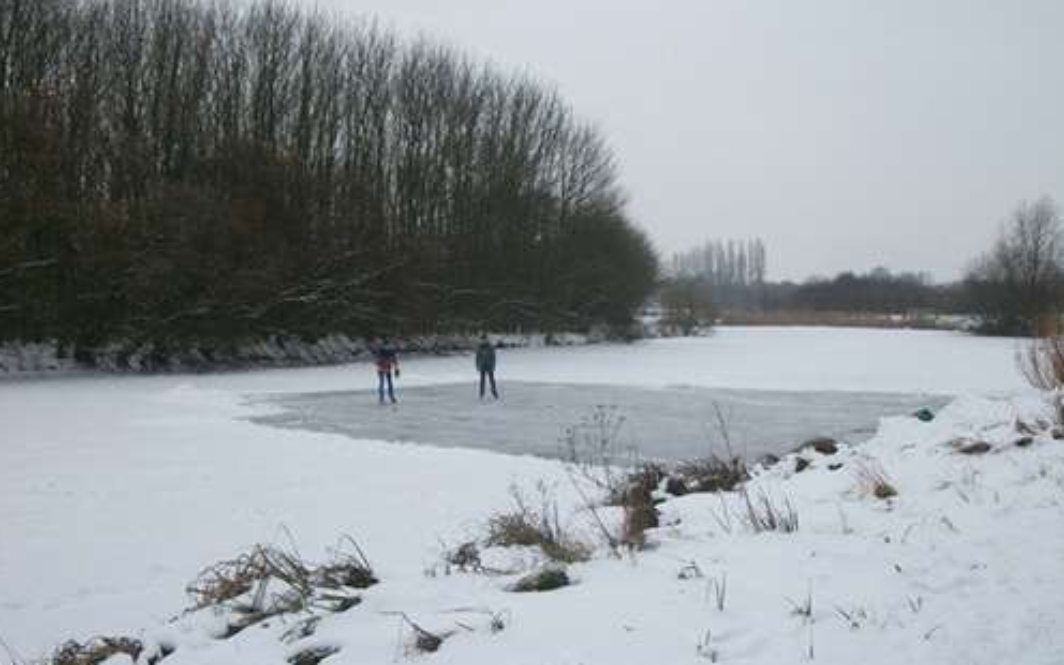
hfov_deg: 48.2
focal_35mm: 41
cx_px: 532
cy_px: 339
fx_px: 1189
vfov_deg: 31.2
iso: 80
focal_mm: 5.7
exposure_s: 1/100
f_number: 8.8
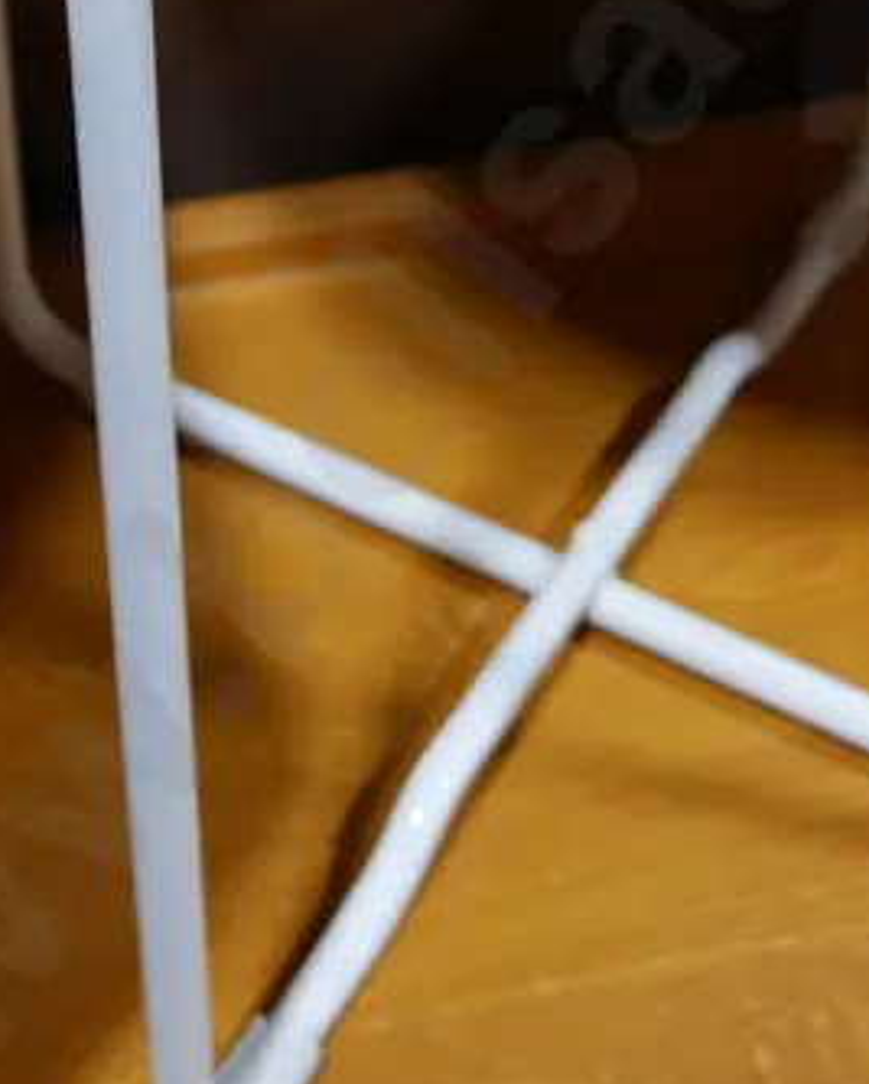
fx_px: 2697
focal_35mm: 84
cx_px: 763
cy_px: -98
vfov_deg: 21.6
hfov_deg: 18.0
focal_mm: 14
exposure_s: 1/60
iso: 200
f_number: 3.5
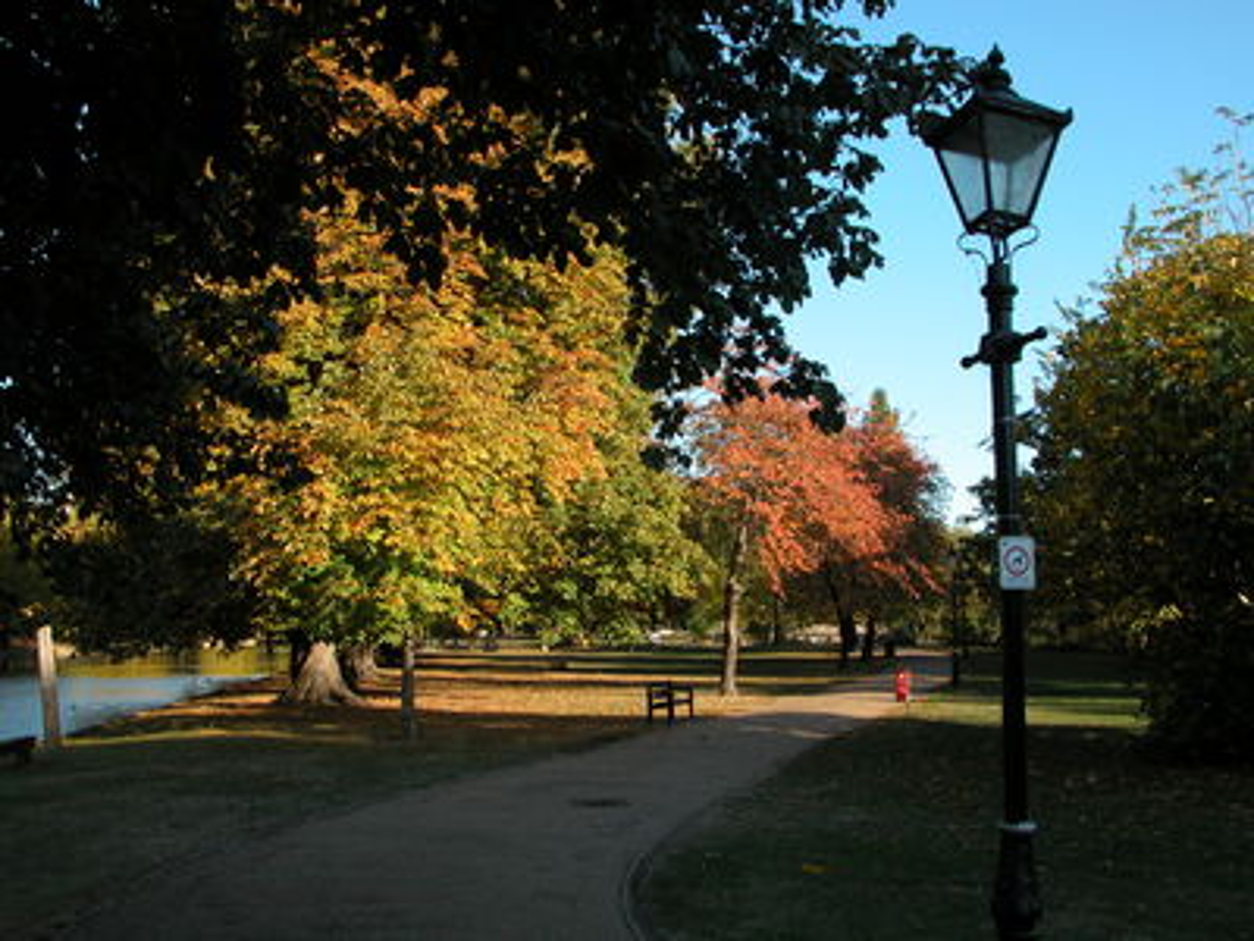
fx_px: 1268
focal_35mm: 35
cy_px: 470
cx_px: 627
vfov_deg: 40.7
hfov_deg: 52.6
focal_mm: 8.9
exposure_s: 1/200
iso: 100
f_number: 5
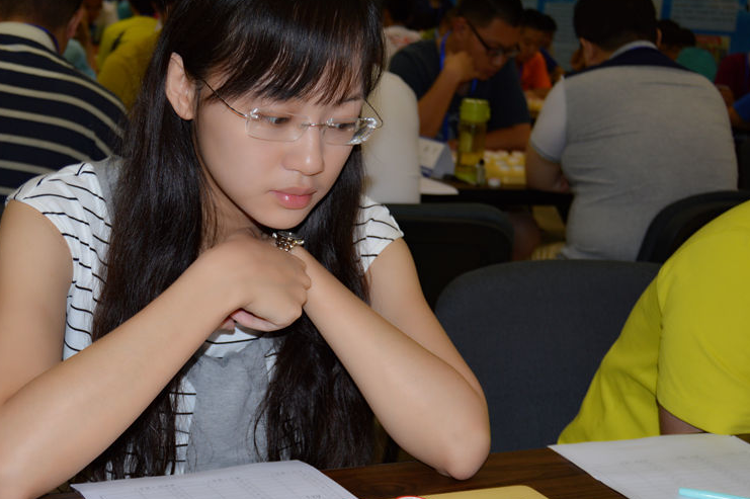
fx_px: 1062
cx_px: 304
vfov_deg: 26.4
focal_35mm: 51
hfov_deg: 38.8
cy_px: 223
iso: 100
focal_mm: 28
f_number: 4
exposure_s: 1/60
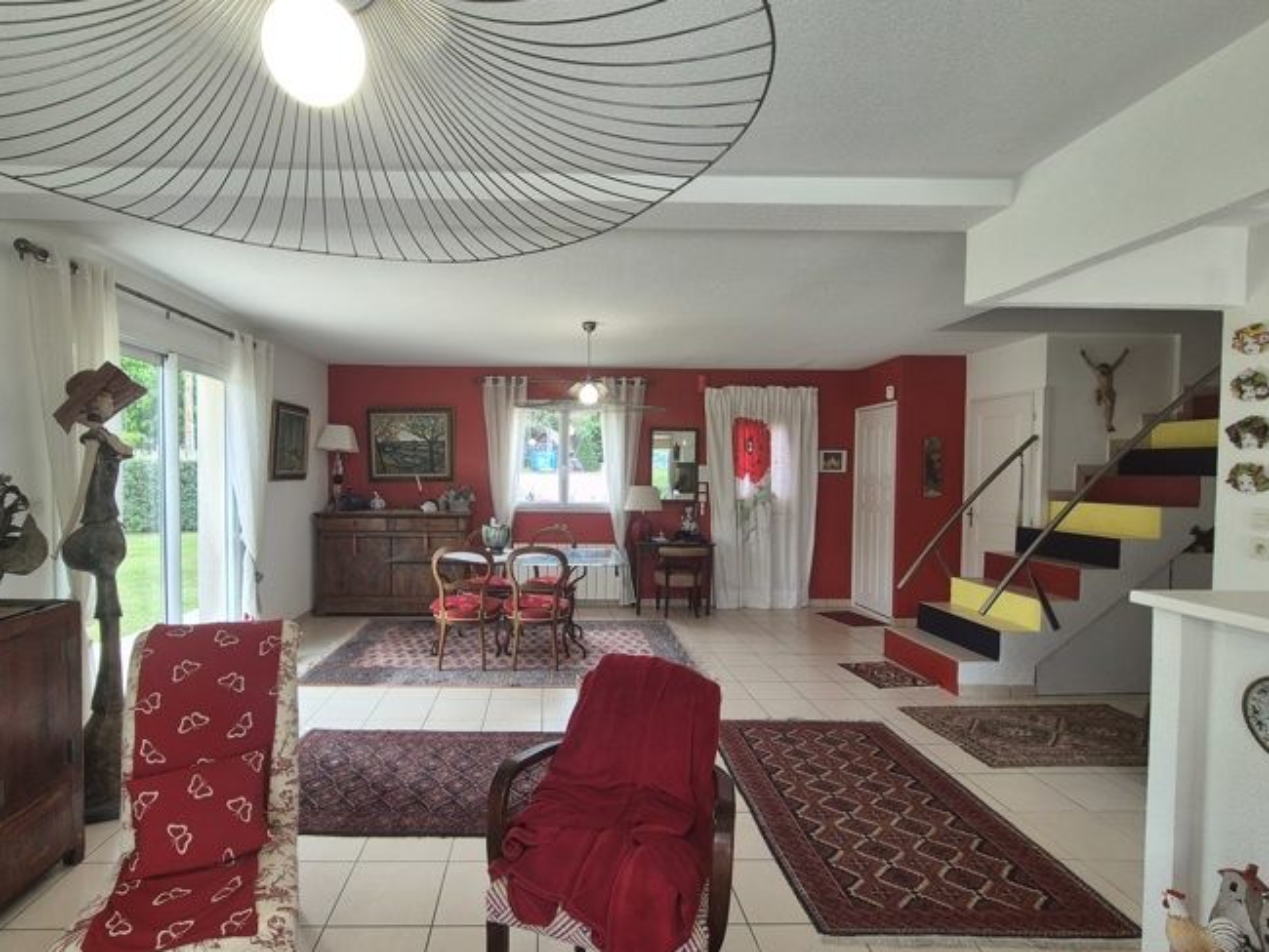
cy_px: 492
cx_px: 556
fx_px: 587
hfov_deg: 94.0
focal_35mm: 16
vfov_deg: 78.1
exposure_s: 1/100
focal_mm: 2.2
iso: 64
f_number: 2.2
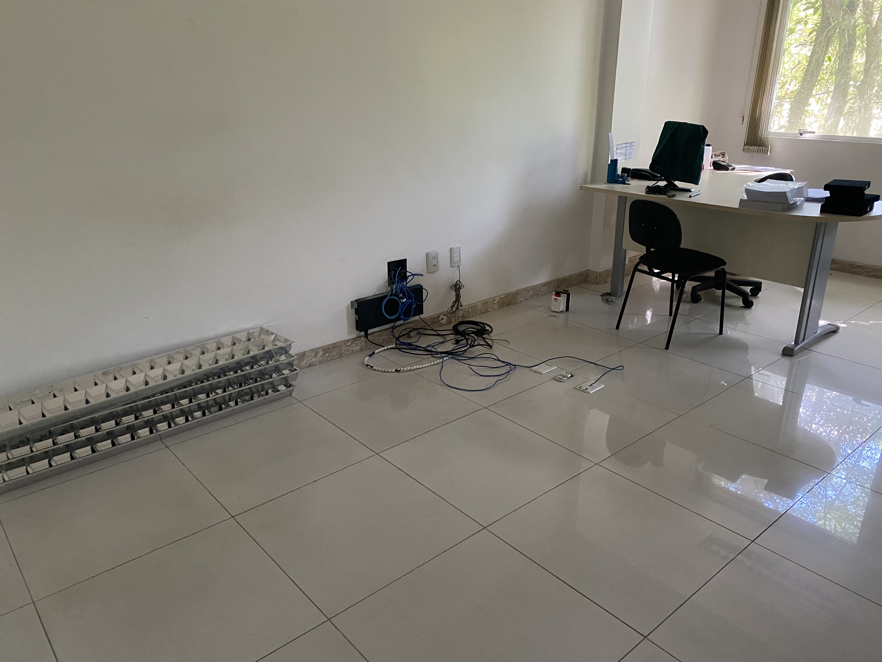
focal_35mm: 26
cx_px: 441
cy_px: 331
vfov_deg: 53.1
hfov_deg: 67.3
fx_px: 662
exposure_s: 1/60
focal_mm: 4.25
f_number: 1.8
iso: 400
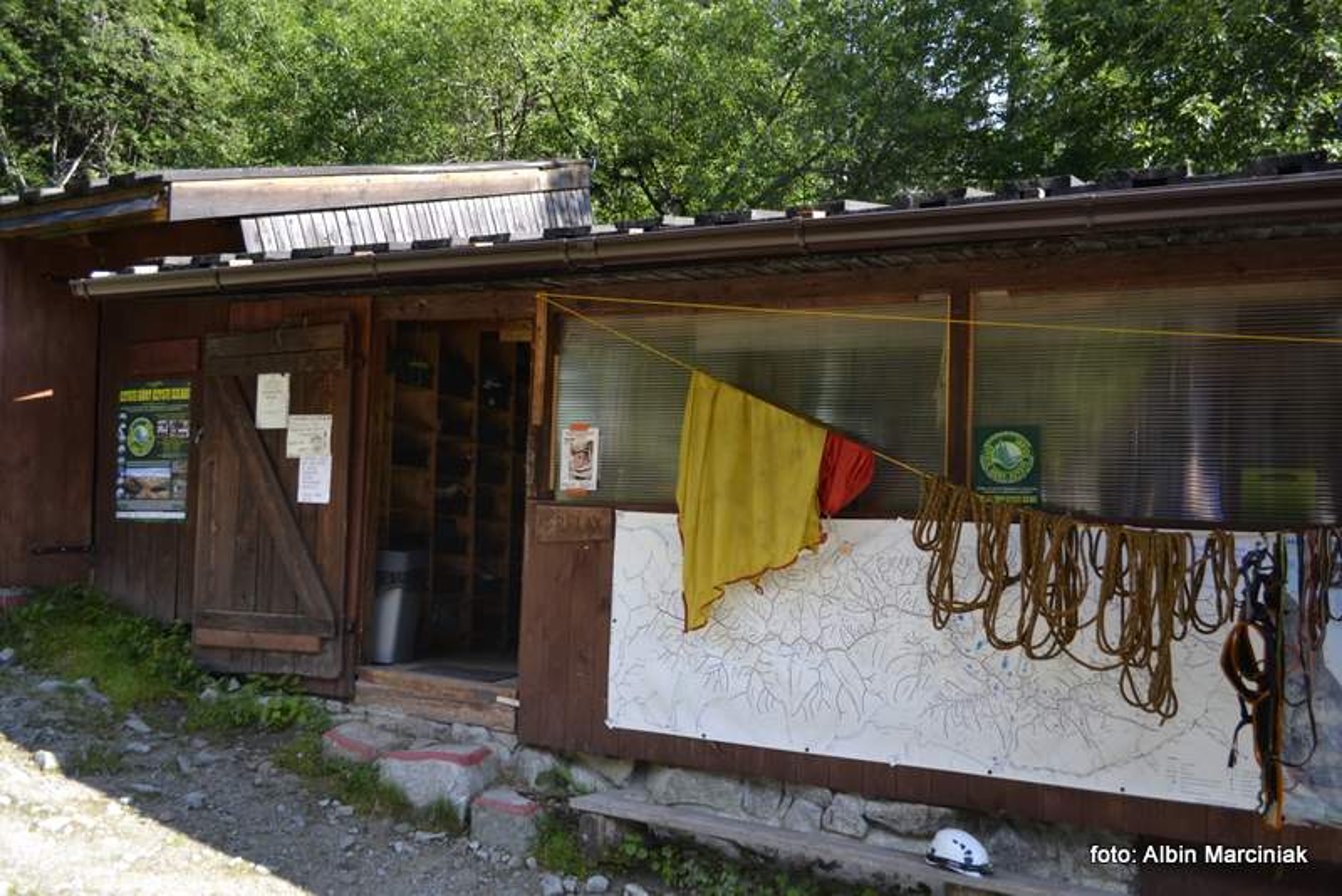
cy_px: 448
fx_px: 1007
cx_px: 671
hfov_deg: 67.4
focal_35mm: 27
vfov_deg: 48.0
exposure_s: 1/640
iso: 400
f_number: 3.5
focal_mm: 18
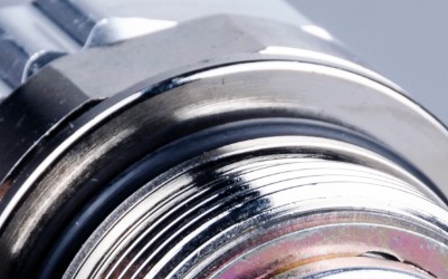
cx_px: 430
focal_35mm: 792
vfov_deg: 1.7
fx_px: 9663
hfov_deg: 2.7
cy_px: 466
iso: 100
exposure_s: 1/160
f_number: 13
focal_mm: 130
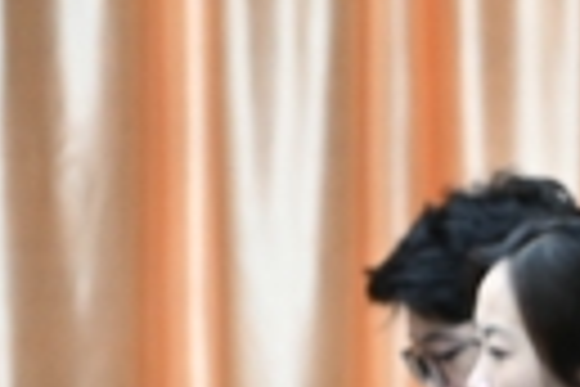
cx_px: 985
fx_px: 8297
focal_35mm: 515
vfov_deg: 2.7
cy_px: 650
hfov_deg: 4.0
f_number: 4
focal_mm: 98
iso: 1600
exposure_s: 1/100
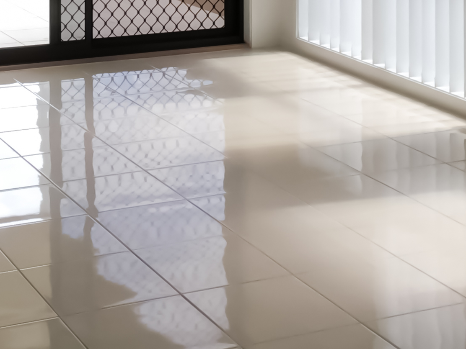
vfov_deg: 15.6
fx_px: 1225
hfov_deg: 21.5
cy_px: -71
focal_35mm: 91
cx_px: 155
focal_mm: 3.3
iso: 25
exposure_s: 1/191
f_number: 2.4
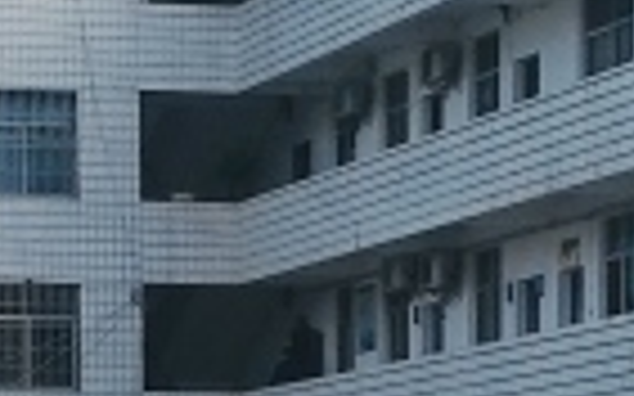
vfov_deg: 7.6
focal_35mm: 169
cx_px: 85
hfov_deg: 12.3
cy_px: 662
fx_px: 2919
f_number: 2.2
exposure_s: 1/409
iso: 125
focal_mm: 3.81
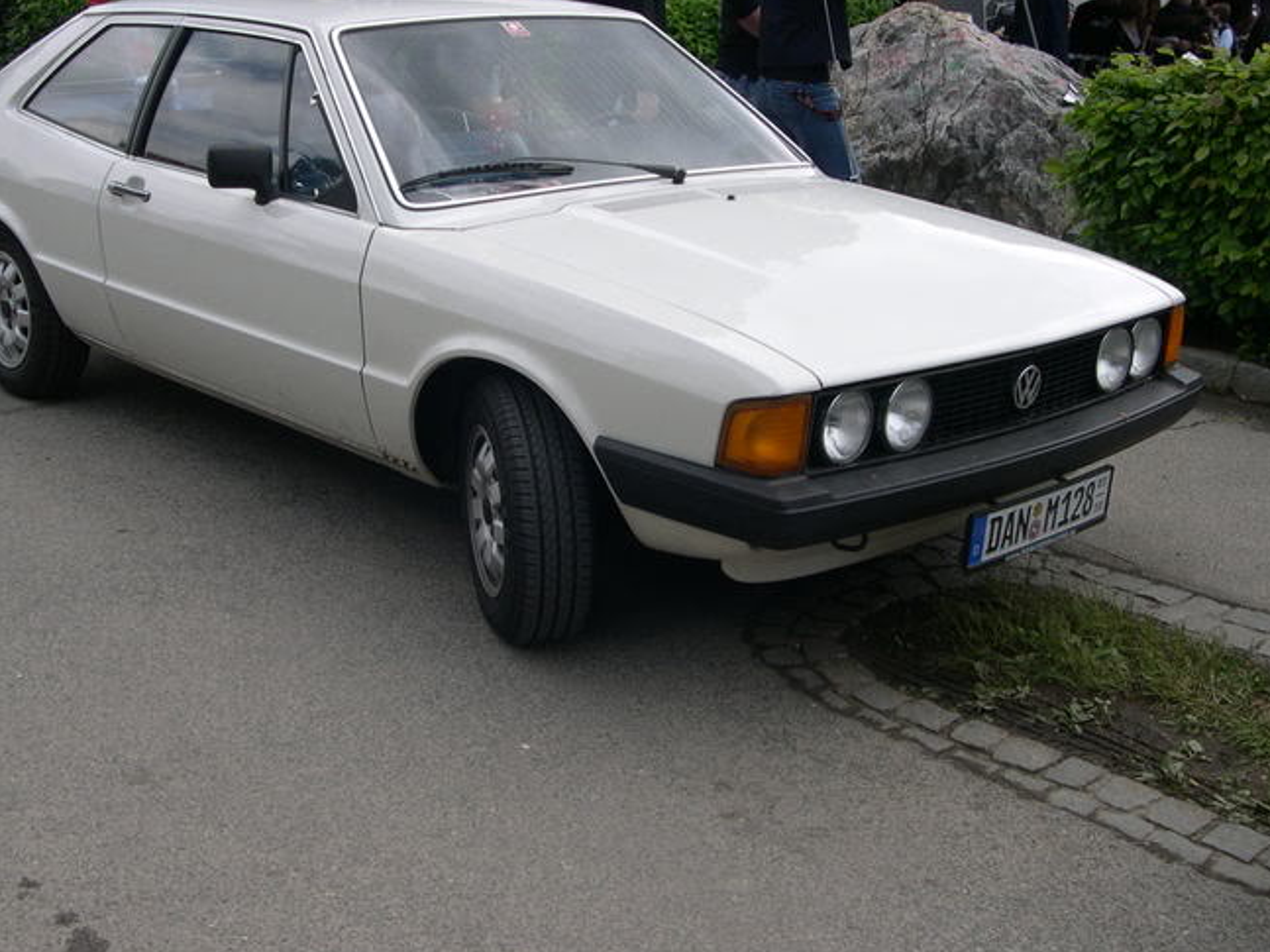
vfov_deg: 30.9
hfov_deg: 40.3
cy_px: 432
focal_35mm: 47
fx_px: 1724
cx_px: 530
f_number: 7.6
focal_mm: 8
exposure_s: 1/152
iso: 100
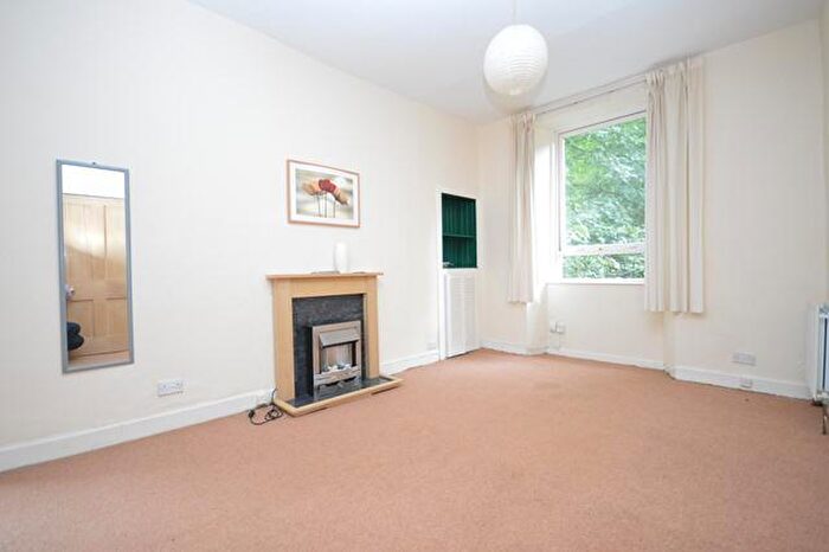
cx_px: 414
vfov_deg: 77.3
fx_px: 345
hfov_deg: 100.4
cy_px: 276
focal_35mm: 15
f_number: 4
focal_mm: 10
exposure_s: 1/60
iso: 2800
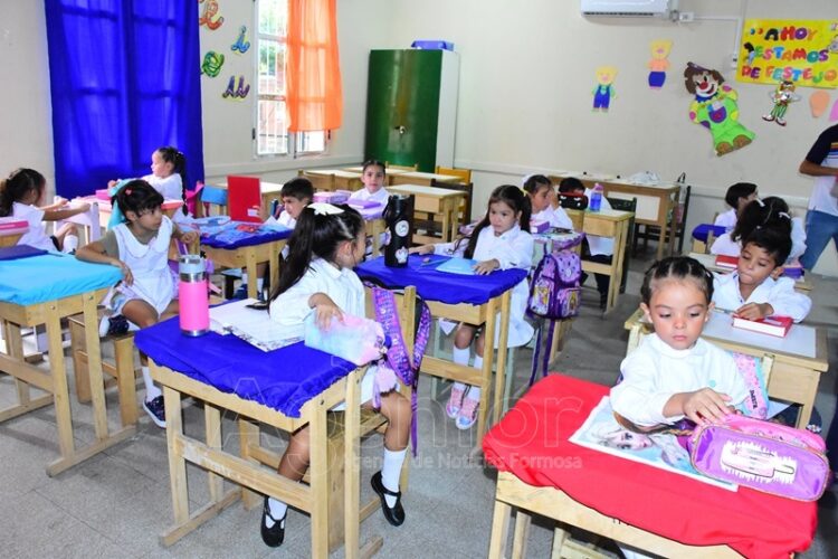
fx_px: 628
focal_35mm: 27
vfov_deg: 47.9
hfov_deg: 67.4
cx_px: 419
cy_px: 280
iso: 4000
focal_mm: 18
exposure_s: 1/100
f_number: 7.1
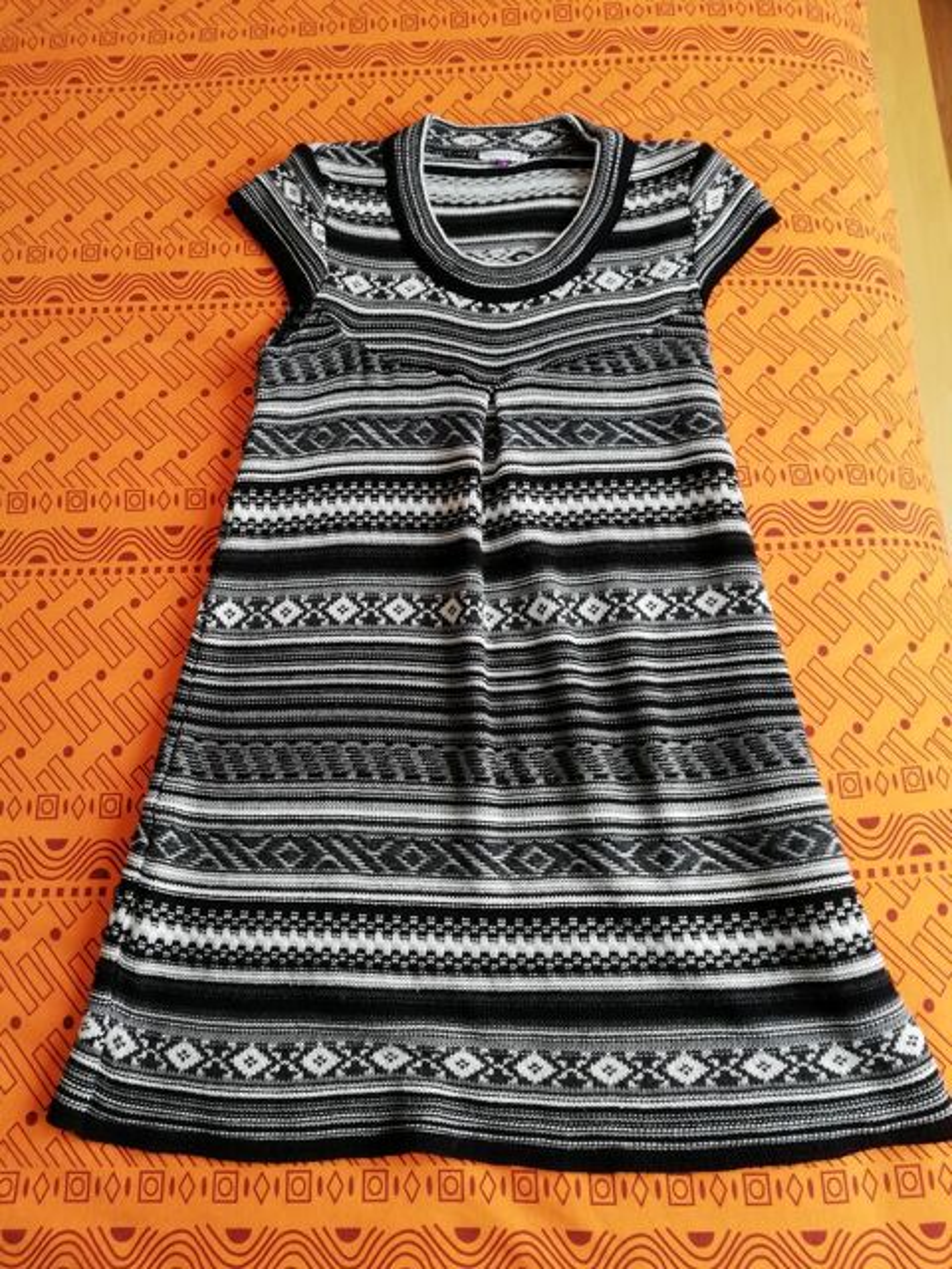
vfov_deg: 67.3
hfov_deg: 53.1
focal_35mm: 26
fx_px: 953
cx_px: 476
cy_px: 634
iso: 160
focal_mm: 3.81
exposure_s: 1/33.3
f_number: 2.2
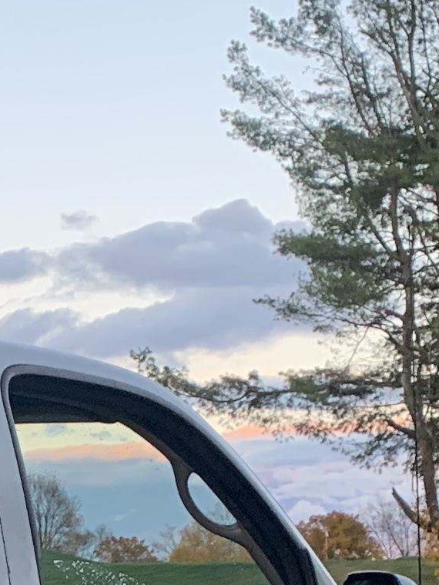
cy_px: 714
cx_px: -483
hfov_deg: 9.9
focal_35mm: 138
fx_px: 2333
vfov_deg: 13.9
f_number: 1.8
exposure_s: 1/121
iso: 50
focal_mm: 4.25
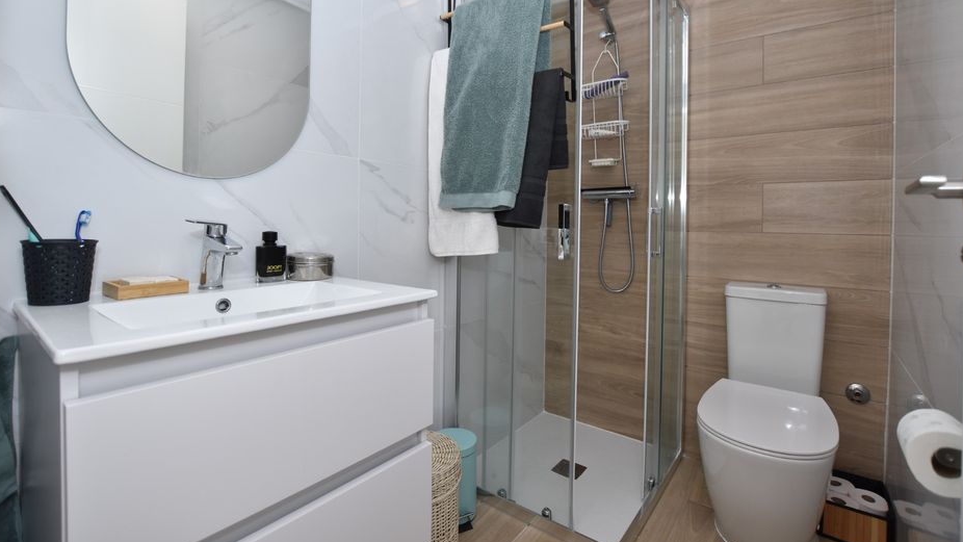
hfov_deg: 99.4
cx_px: 482
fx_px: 409
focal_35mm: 16
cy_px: 224
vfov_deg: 66.6
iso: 200
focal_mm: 10
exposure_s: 1/125
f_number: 4.5
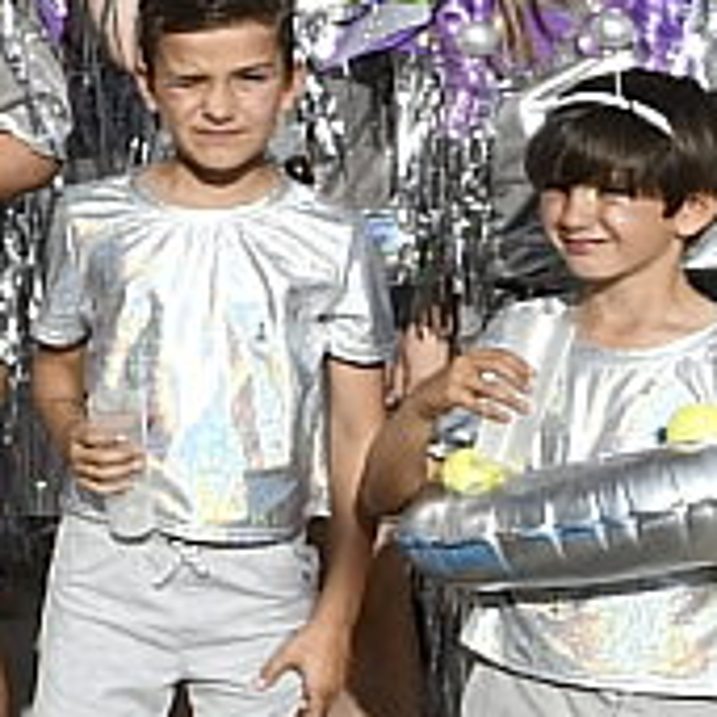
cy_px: 153
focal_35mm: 125
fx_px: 2929
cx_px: -776
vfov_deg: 13.9
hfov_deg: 12.2
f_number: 22
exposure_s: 1/160
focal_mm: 14
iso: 400
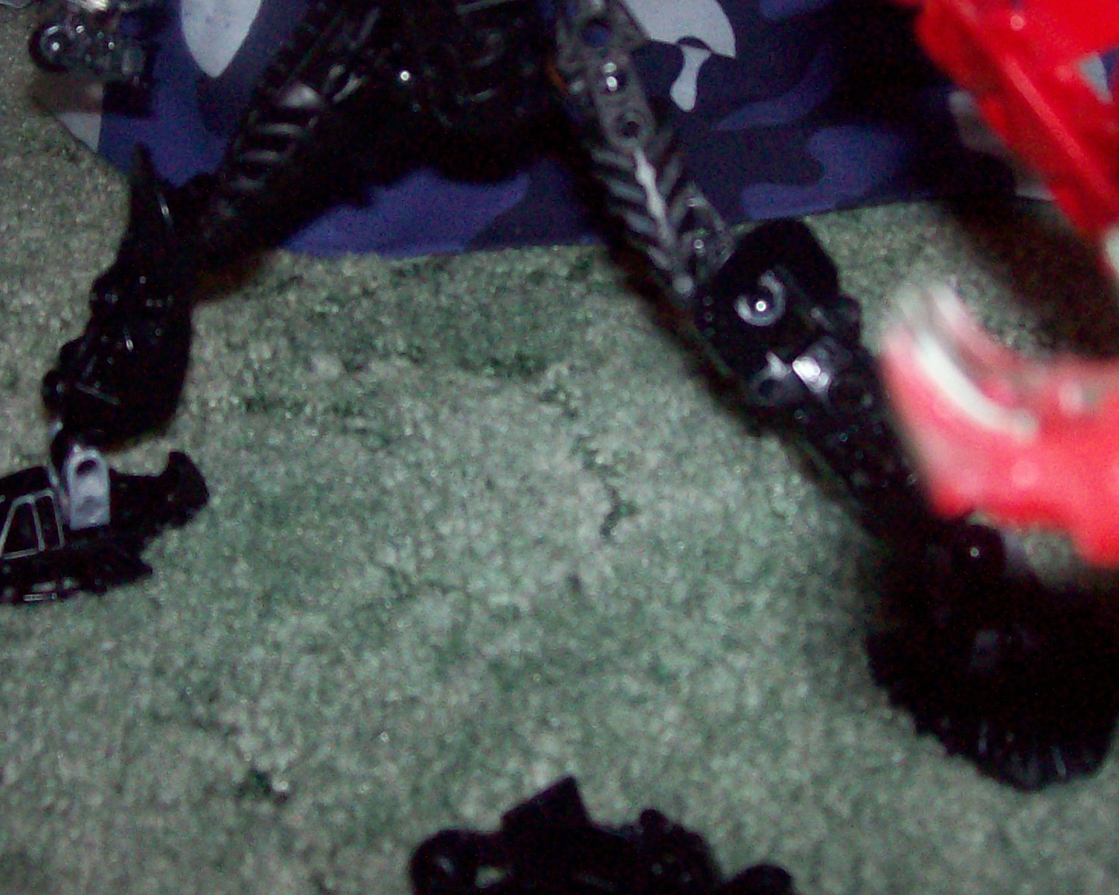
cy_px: 123
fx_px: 2252
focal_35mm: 68
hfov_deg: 27.9
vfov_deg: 22.1
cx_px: 491
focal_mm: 6
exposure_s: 1/64
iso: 140
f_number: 2.7
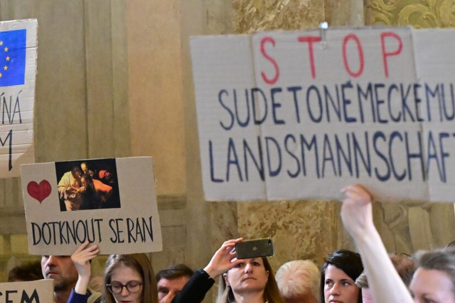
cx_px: 185
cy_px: 216
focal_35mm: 295
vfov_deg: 4.7
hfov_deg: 7.0
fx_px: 3726
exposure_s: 1/160
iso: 10000
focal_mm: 135
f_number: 5.6
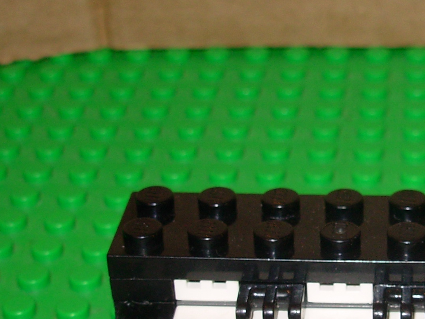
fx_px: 1228
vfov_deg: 14.7
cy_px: 237
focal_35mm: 100
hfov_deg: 19.4
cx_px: 341
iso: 50
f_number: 2.9
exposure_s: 1/32
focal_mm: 6.3
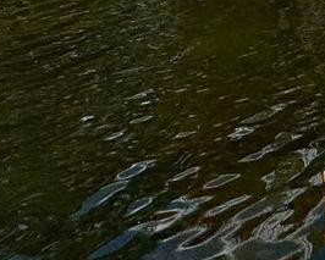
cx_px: 646
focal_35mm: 74
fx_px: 712
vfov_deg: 17.1
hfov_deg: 17.9
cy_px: -204
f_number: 2.2
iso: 40
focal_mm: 2.22
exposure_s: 1/707
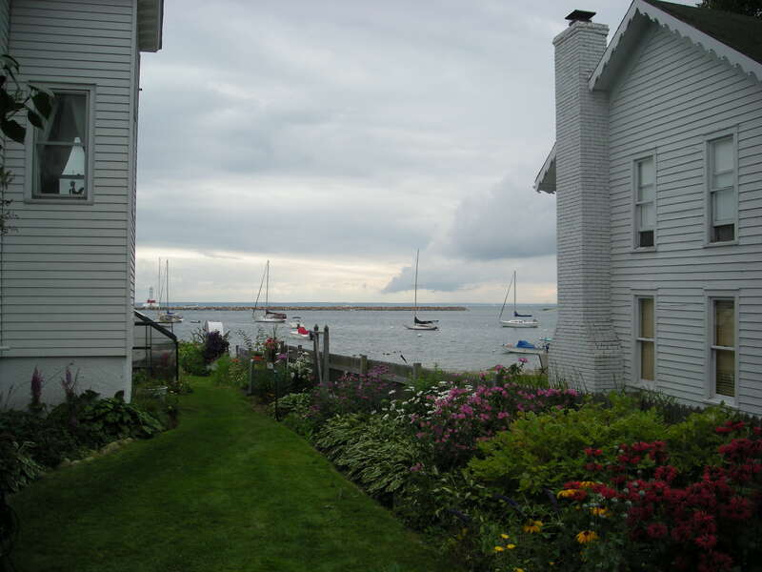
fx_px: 770
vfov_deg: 40.7
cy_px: 286
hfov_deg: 52.6
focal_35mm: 35
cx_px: 381
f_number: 2.8
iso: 50
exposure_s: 1/415
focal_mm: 5.7
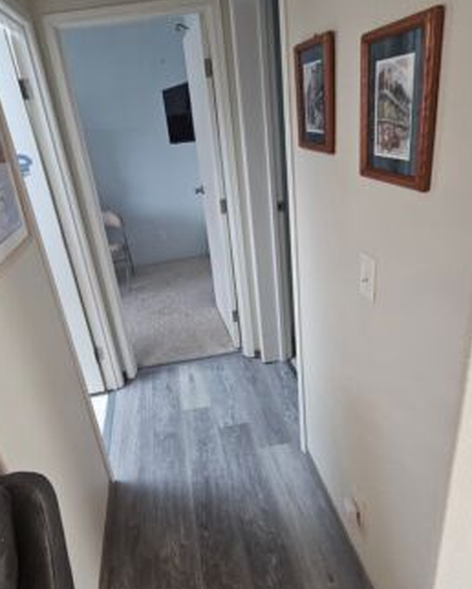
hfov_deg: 64.8
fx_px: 366
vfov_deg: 77.4
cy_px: 268
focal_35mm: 21
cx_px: 181
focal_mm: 2.2
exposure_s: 1/40
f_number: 2.2
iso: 320
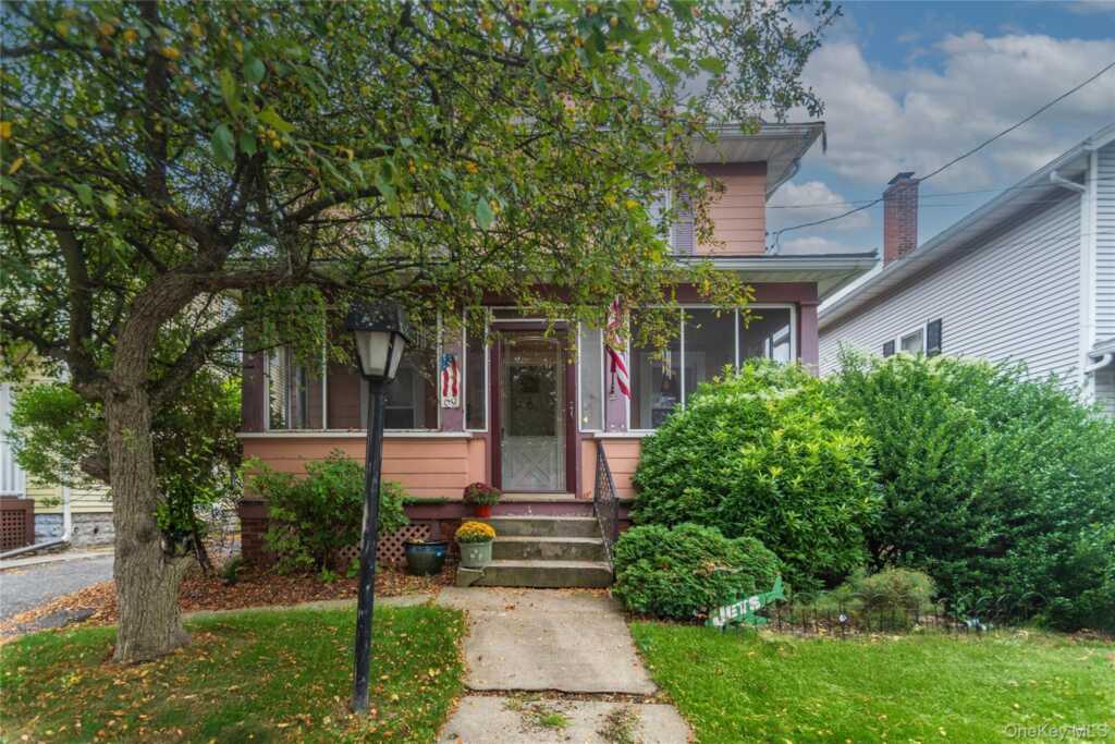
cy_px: 372
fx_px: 465
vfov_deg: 77.3
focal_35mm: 15
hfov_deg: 100.4
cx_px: 558
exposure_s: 1/100
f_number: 5
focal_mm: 10
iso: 100
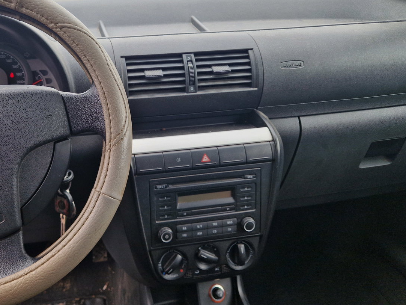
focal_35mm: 34
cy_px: 102
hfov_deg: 52.4
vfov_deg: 41.3
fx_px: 399
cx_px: 119
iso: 50
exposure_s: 1/180
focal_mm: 5.4
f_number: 1.8
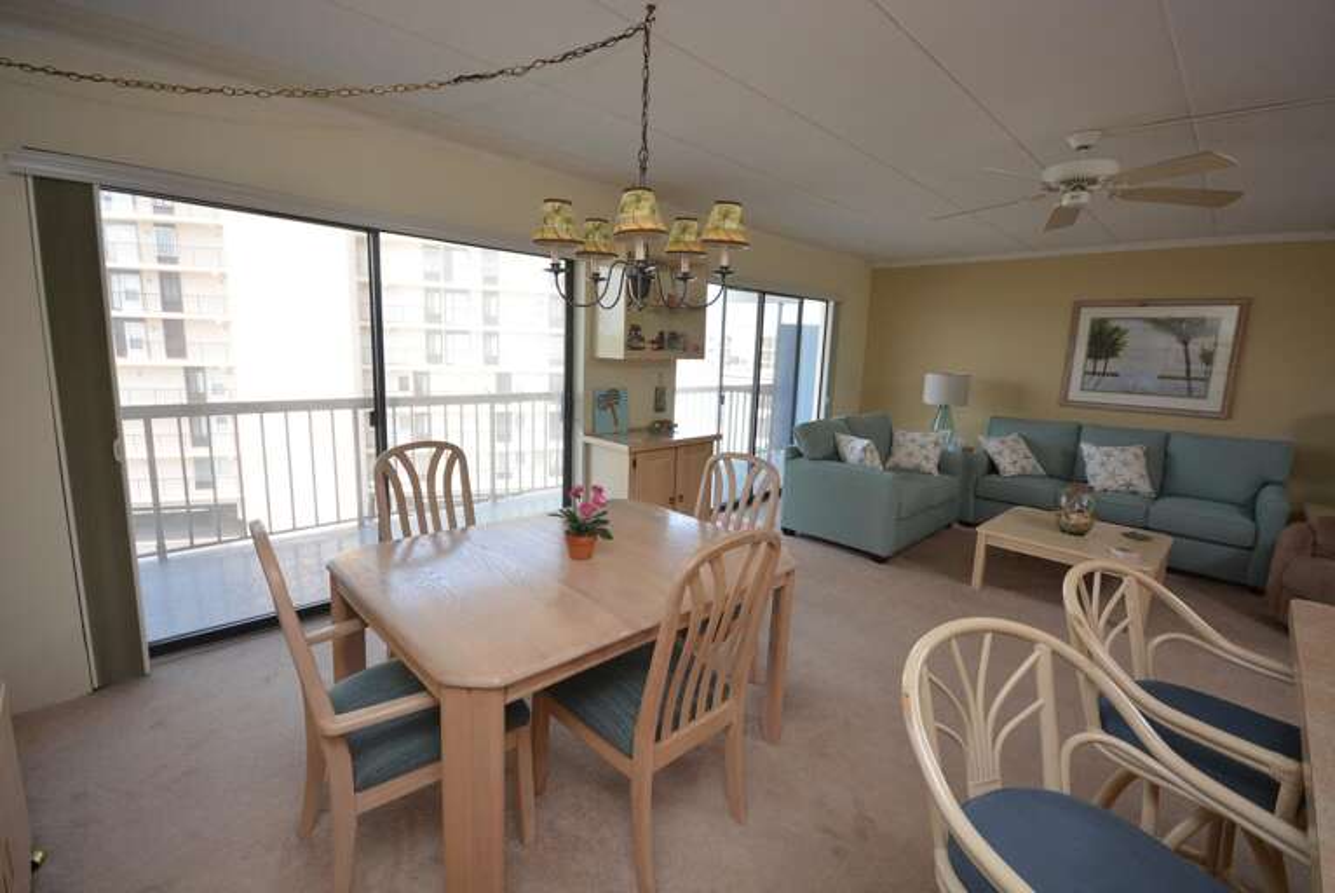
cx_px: 668
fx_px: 557
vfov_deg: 77.4
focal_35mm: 15
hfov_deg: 100.3
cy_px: 446
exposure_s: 1/125
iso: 200
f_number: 5.6
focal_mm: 10
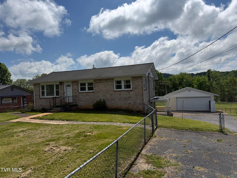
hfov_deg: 71.6
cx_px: 118
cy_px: 89
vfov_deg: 56.8
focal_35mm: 24
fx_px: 164
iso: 80
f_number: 1.78
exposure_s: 1/11905
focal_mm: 6.76
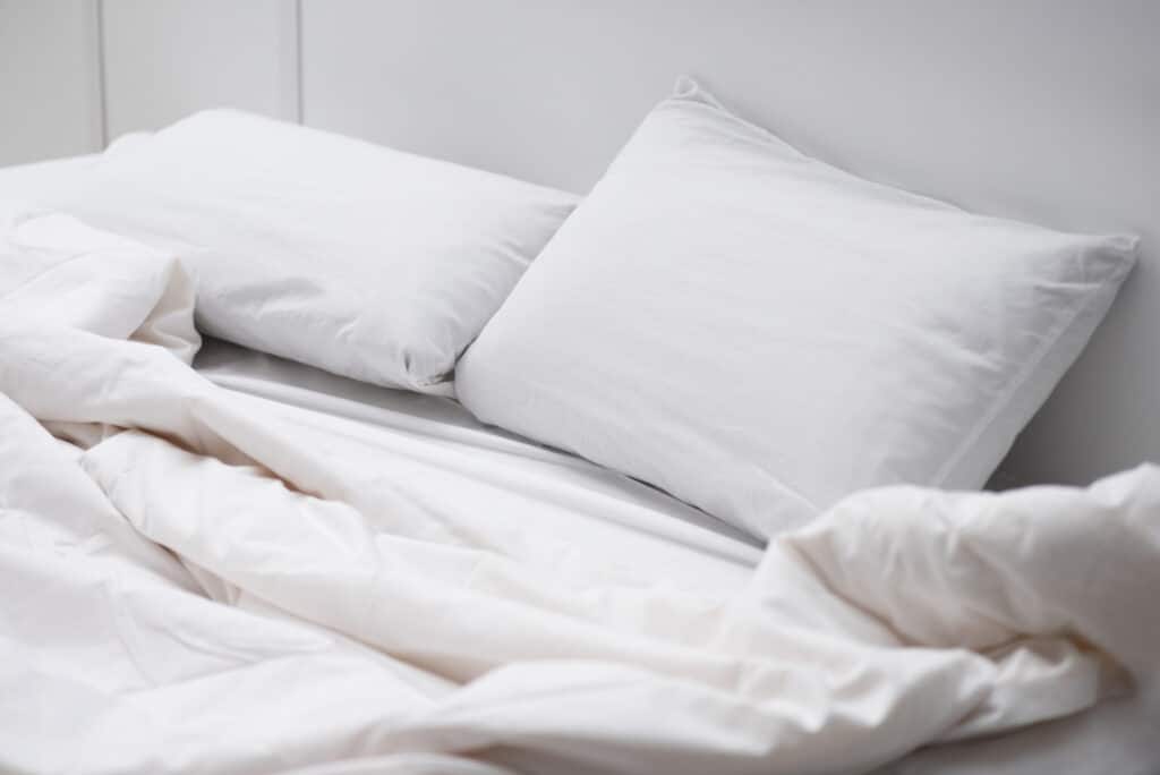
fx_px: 3385
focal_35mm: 105
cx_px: 580
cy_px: 388
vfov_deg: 13.1
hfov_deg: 19.4
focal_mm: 105
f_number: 2.8
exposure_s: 1/100
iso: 640
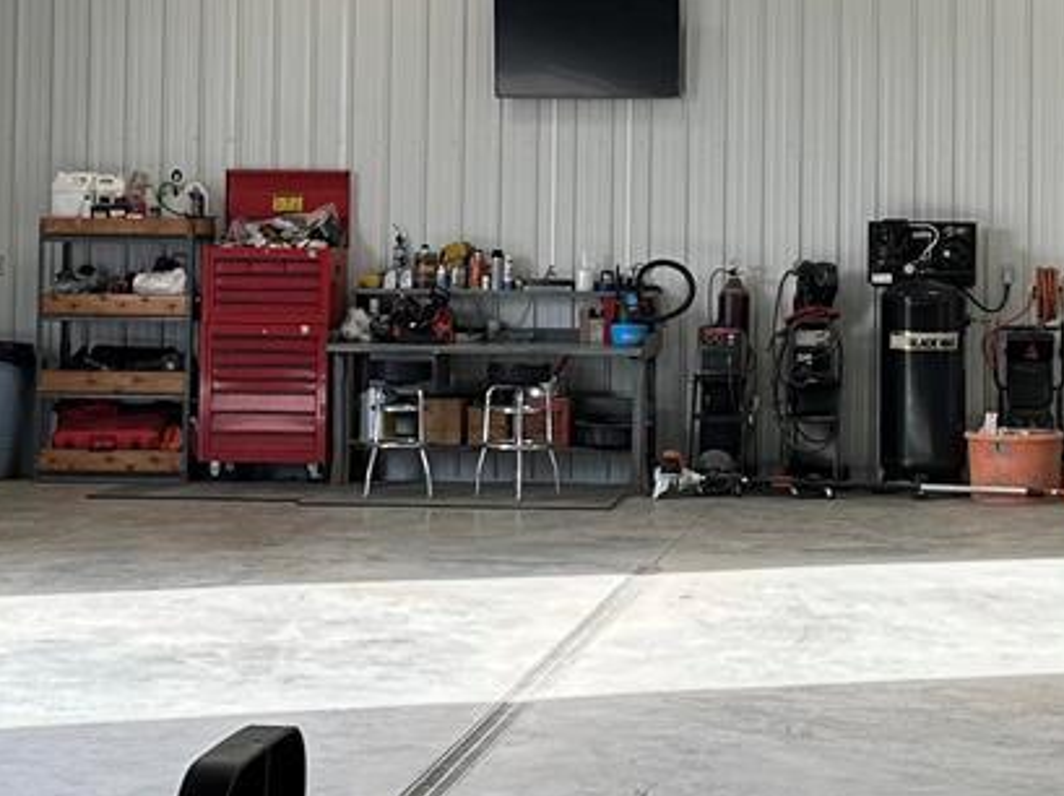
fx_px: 2887
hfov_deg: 20.8
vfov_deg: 15.5
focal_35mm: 94
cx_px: 721
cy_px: 99
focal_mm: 6.86
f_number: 1.78
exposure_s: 1/220
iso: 64
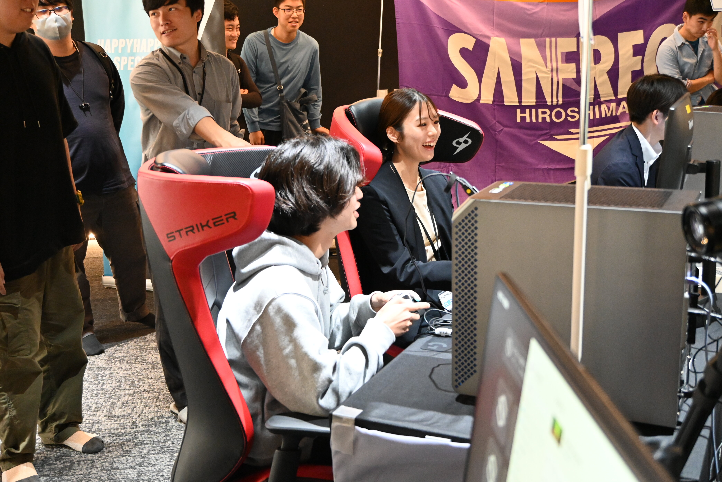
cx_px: 361
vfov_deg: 31.9
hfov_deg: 46.4
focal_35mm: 42
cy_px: 241
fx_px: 842
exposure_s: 1/60
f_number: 3.8
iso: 4000
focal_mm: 28
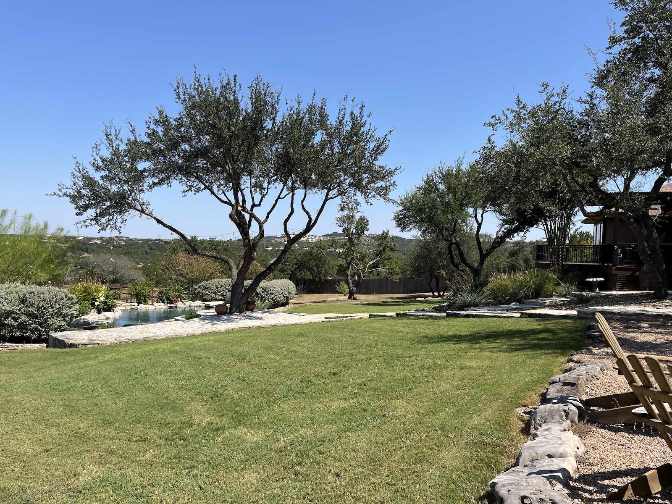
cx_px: 336
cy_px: 252
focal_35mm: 26
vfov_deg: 53.1
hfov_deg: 67.3
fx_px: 505
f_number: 1.6
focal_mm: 5.1
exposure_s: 1/2899
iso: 50
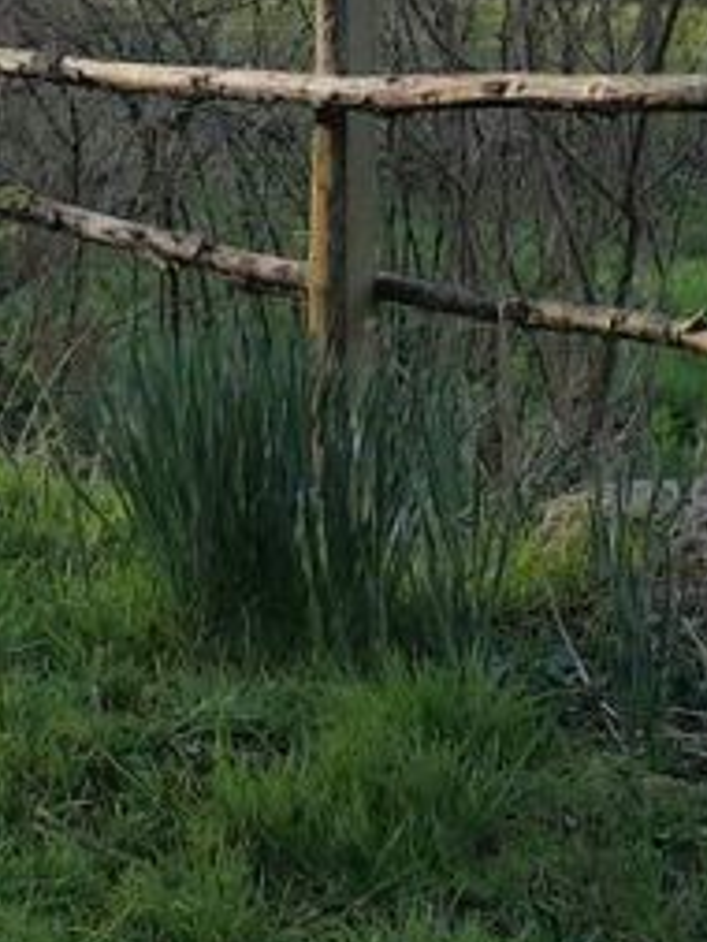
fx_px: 5496
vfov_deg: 9.8
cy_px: 279
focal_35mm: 202
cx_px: 112
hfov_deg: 7.3
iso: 200
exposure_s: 1/640
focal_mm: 25
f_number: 3.5
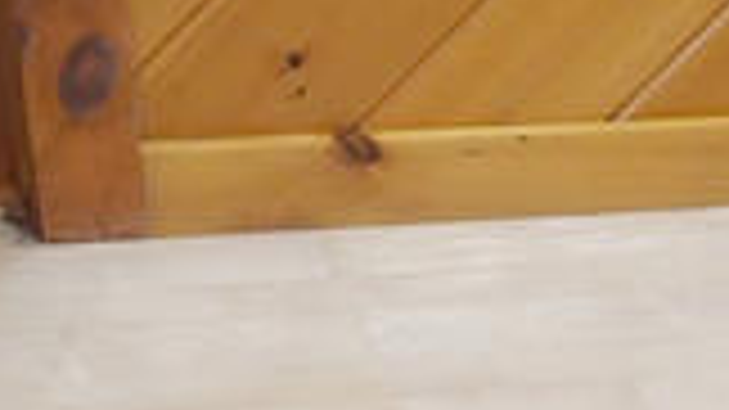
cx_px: 891
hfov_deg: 17.7
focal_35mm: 115
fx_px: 2222
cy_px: 716
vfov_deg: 10.0
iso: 800
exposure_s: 1/15
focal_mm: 8.1
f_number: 2.8
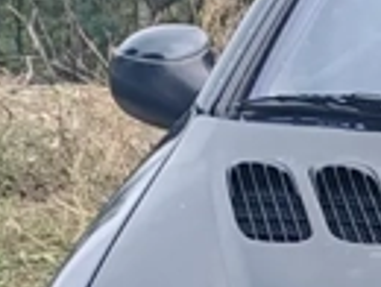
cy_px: 627
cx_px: 838
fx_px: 2283
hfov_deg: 8.8
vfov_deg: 6.9
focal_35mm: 207
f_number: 1.9
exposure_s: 1/100
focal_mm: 6.12
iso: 100
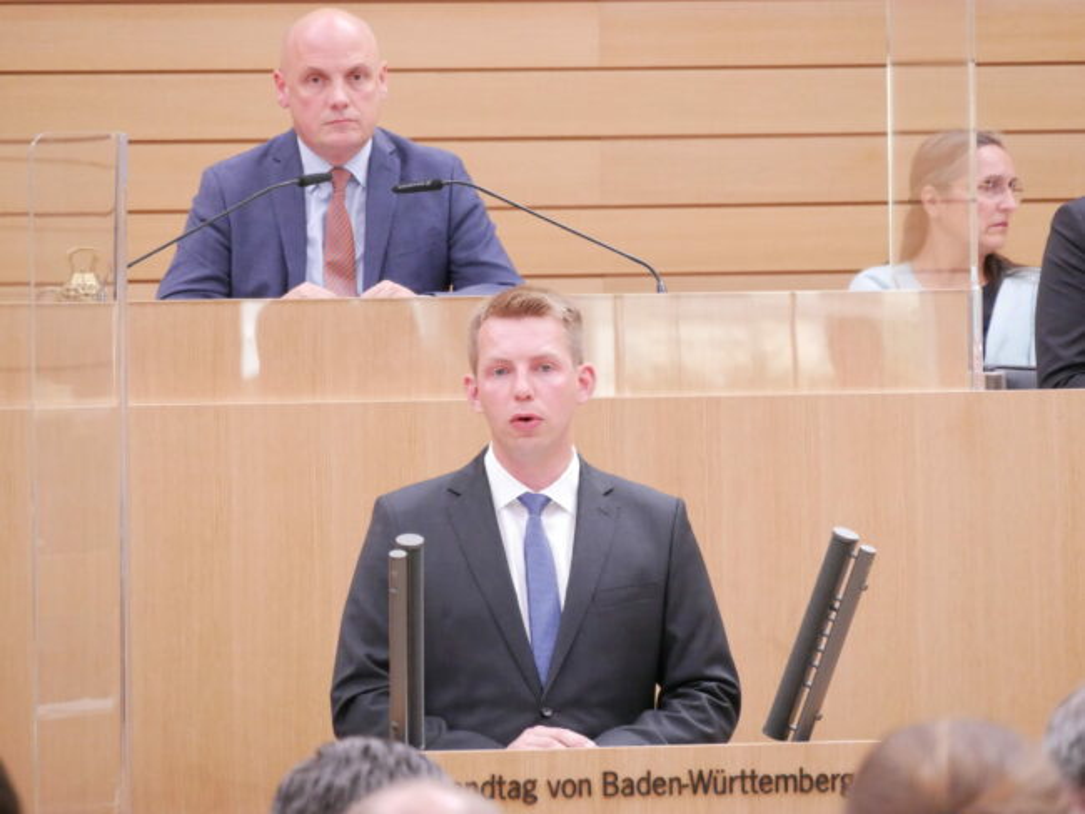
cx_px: 542
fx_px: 8780
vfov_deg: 5.3
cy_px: 407
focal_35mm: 280
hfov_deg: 7.1
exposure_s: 1/320
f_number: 5.6
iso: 3200
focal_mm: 140
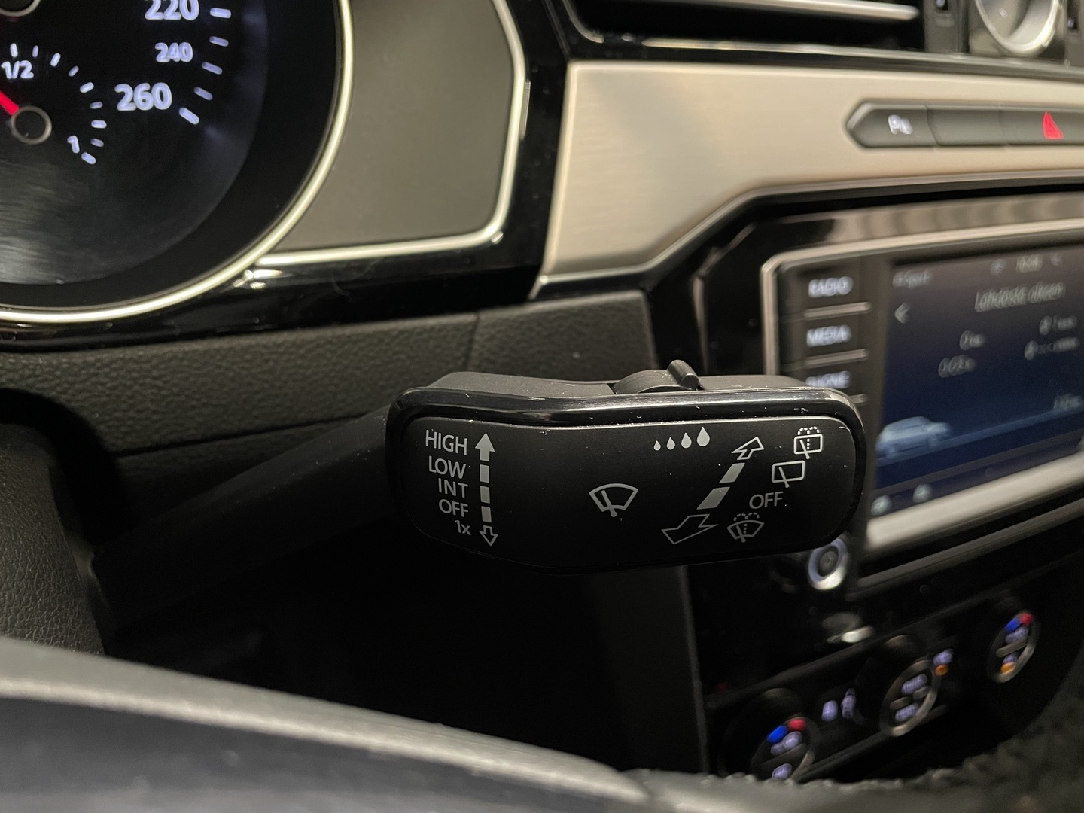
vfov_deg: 53.1
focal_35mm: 26
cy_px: 406
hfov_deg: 67.3
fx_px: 814
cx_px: 542
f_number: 1.6
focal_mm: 4.2
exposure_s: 1/39
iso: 640
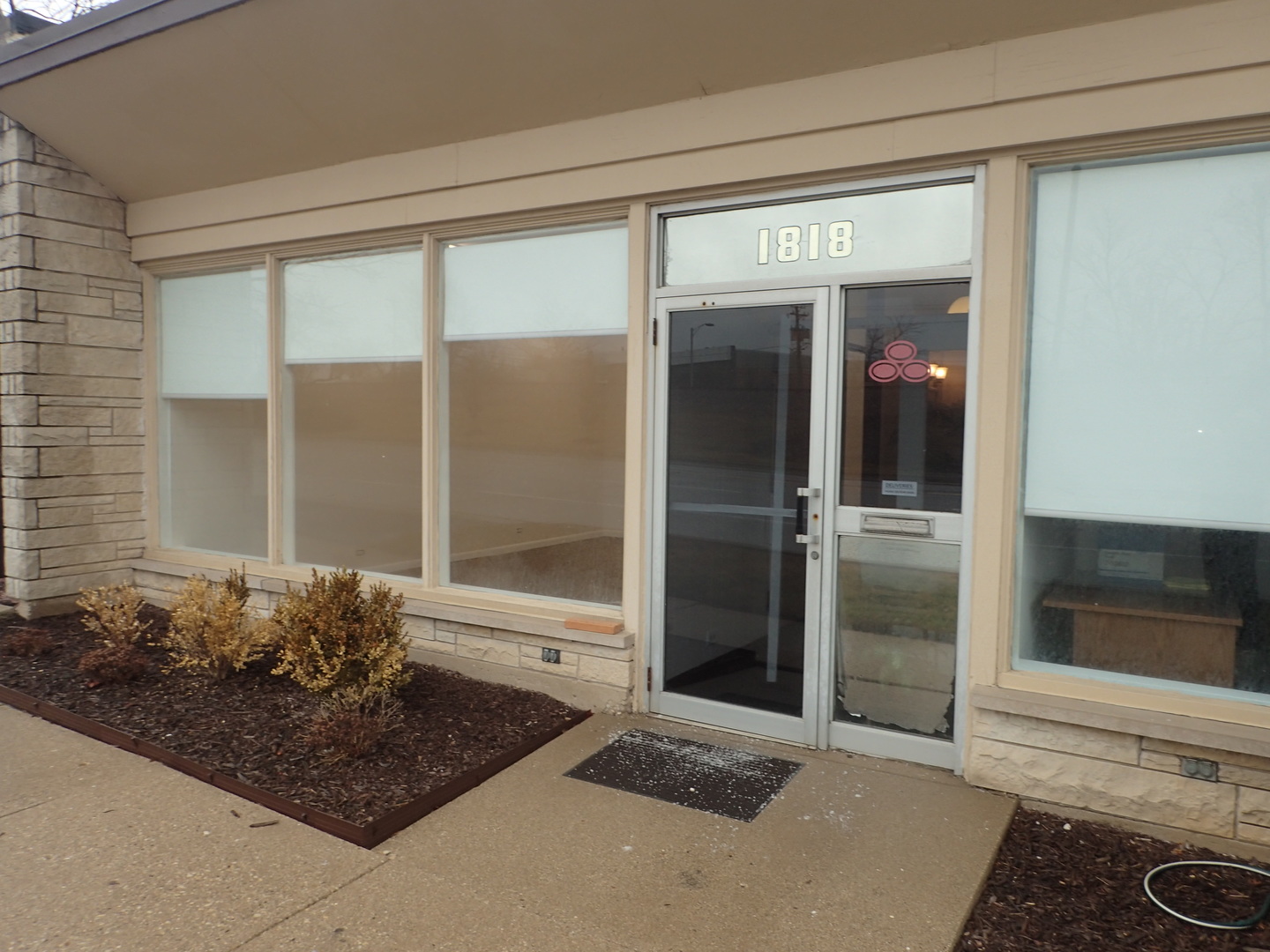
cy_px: 476
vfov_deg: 54.9
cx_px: 635
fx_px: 917
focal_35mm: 25
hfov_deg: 69.4
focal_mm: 4.5
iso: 100
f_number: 2.8
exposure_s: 1/100
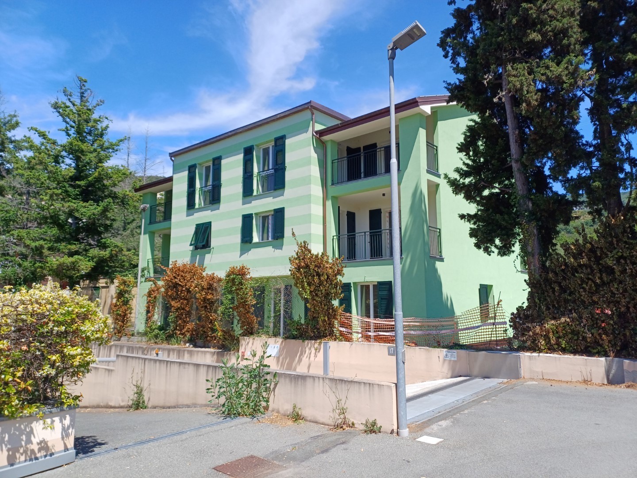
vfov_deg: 54.9
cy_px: 239
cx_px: 318
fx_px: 460
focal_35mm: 25
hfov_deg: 69.4
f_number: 1.8
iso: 50
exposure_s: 1/898
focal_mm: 4.65
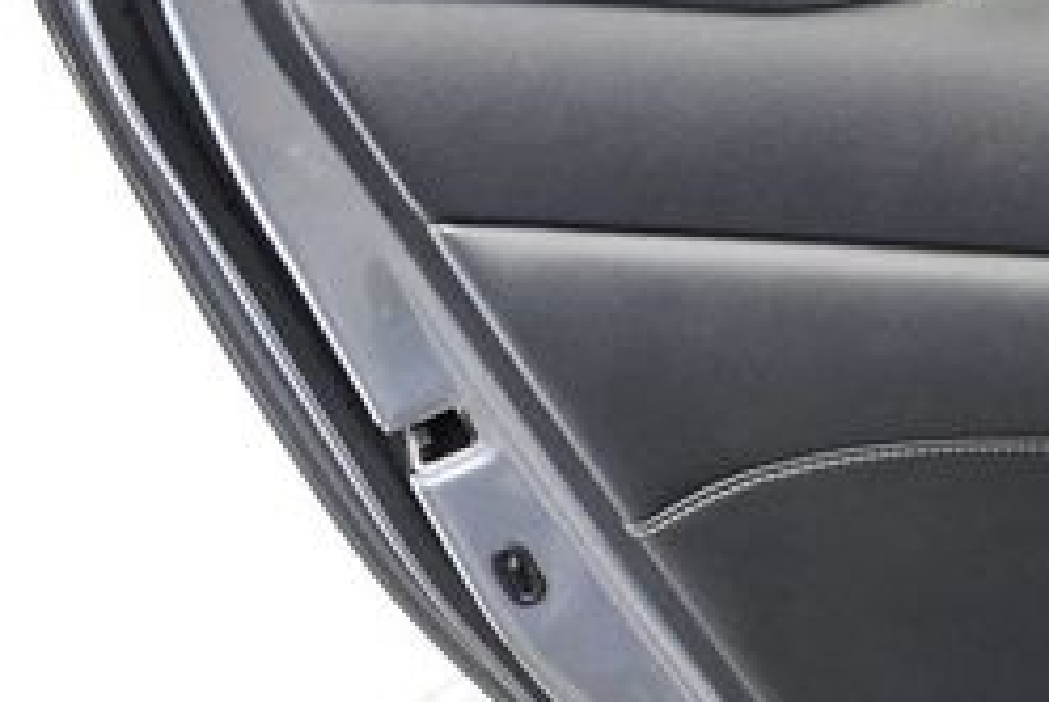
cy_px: 744
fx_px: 2713
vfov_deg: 14.5
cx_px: 1290
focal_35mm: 93
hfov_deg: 20.4
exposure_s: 1/60
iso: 3200
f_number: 3.5
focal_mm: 18
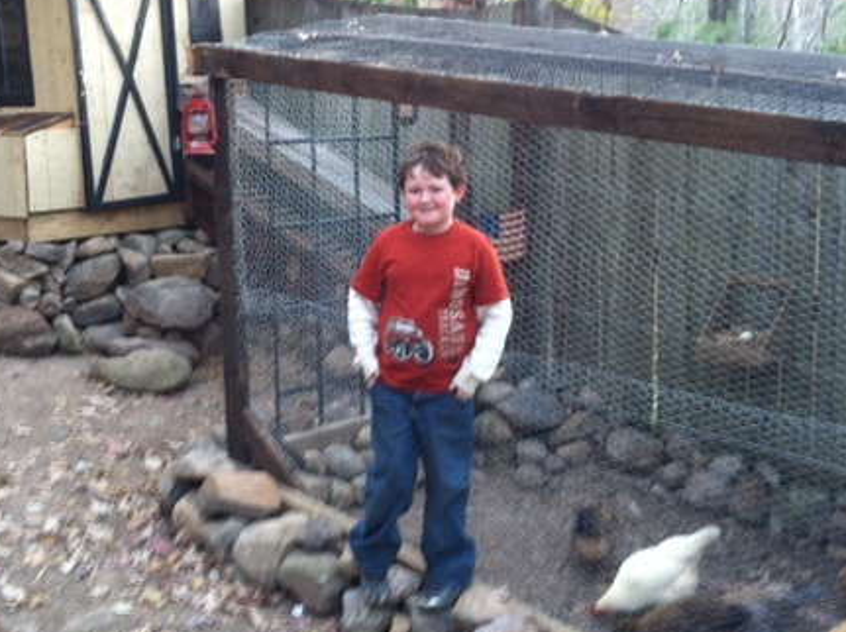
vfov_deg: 27.9
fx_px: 1269
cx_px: 349
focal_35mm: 52
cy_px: 283
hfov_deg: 36.8
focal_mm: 3.85
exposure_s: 1/17
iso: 80
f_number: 2.8
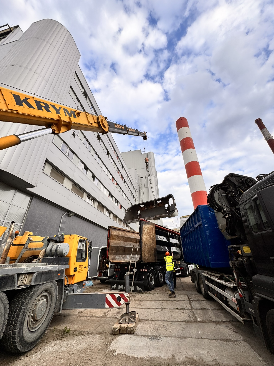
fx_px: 148
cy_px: 183
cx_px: 137
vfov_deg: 102.1
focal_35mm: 14
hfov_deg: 85.7
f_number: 2.2
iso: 40
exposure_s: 1/700
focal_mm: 2.22
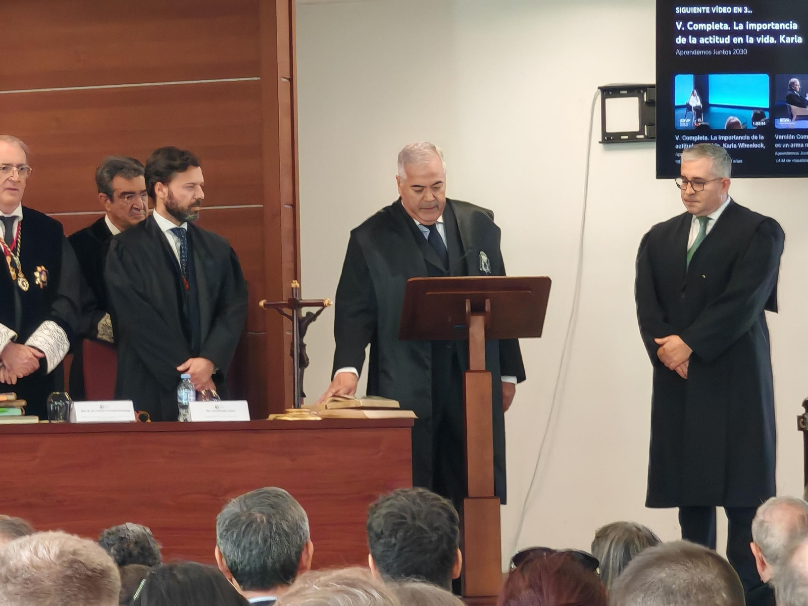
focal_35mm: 178
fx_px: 4155
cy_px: 303
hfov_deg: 11.1
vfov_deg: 8.3
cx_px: 404
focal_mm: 8.67
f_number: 2.4
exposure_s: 1/50
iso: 320
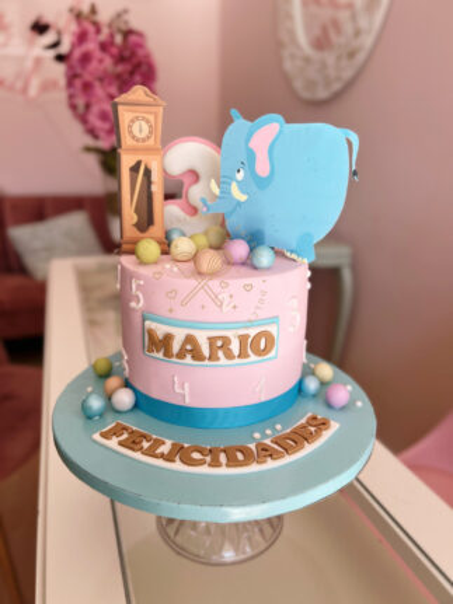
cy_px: 302
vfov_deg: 67.3
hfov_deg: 53.0
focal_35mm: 26
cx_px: 226
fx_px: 454
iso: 50
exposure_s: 1/509
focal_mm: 5.7
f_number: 1.5
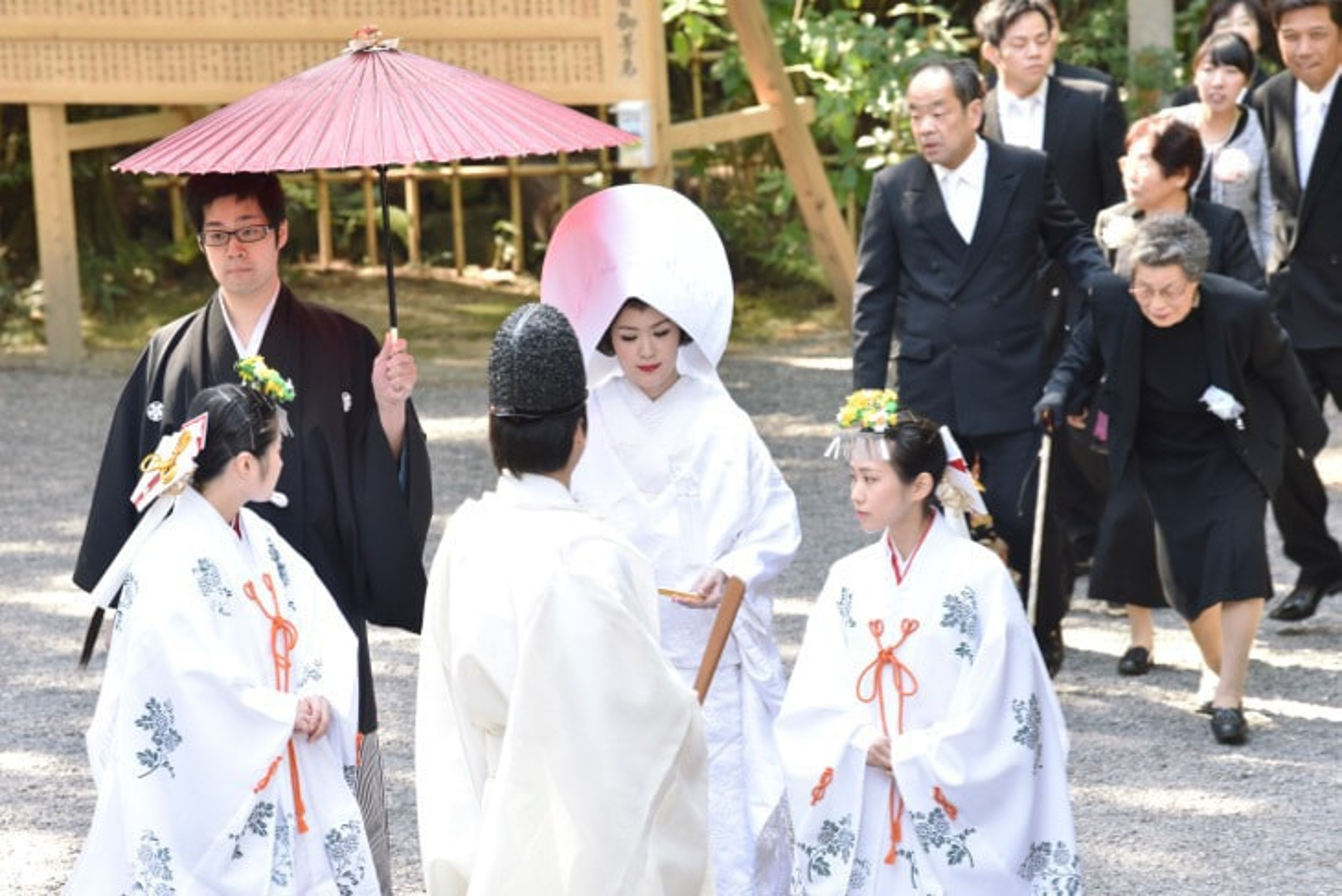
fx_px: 7457
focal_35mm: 200
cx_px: 671
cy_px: 448
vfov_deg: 6.9
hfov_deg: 10.3
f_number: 7.1
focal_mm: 200
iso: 1000
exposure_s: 1/80
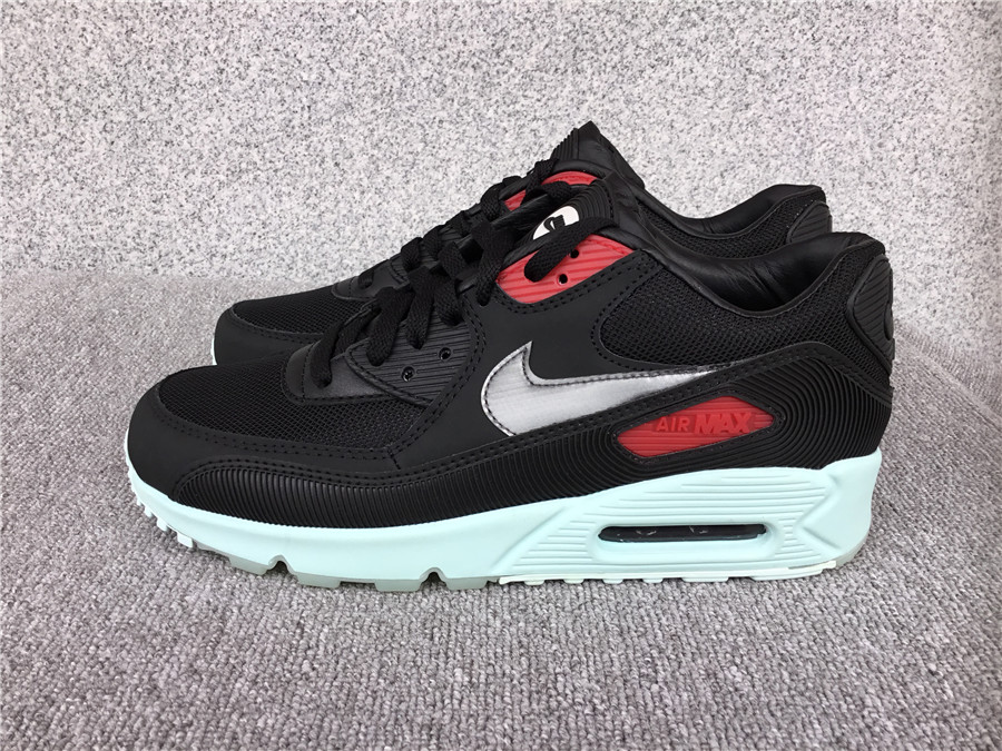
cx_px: 501
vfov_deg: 45.4
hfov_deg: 58.4
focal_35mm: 31
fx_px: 897
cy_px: 376
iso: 25
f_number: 2.4
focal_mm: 3.3
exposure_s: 1/170
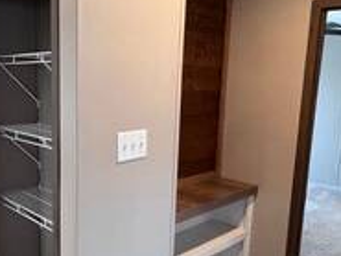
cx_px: 125
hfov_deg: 50.7
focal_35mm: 36
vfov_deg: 39.6
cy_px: 149
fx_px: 355
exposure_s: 1/60
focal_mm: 1.57
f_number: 1.8
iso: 400
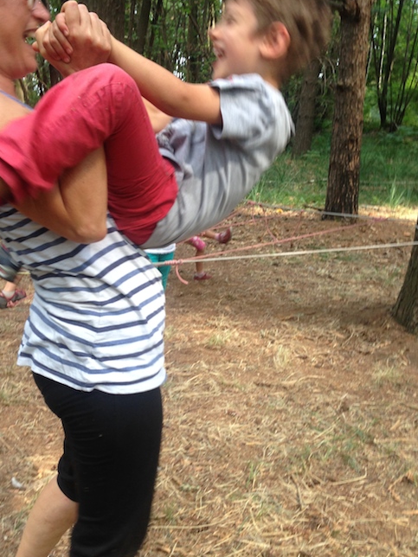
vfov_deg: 45.7
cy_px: 314
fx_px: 660
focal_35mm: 41
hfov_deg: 35.0
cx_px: 170
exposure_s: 1/40
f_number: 2.4
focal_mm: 4.12
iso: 50
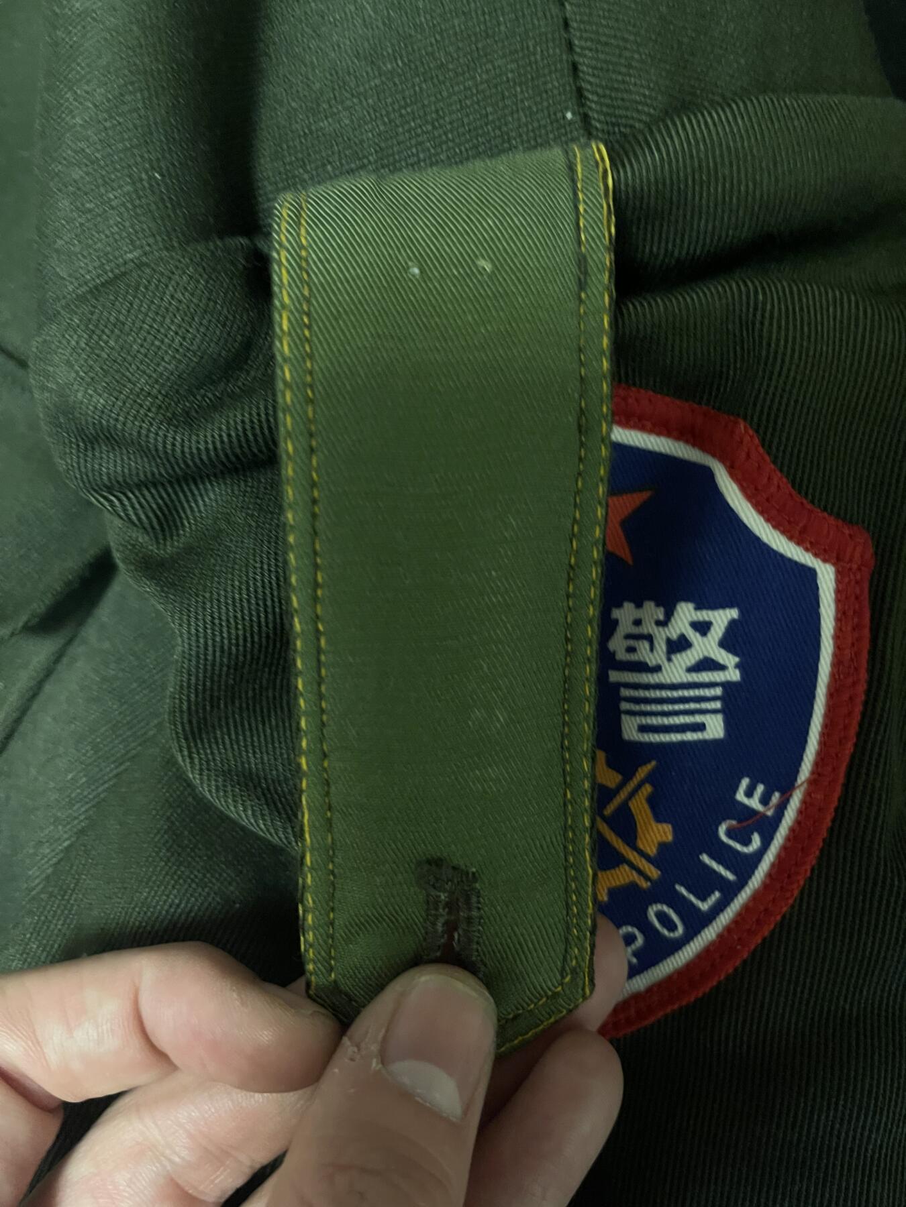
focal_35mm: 25
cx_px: 453
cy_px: 604
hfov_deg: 54.9
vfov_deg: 69.4
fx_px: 872
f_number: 1.6
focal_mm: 5.1
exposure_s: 1/29
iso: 640
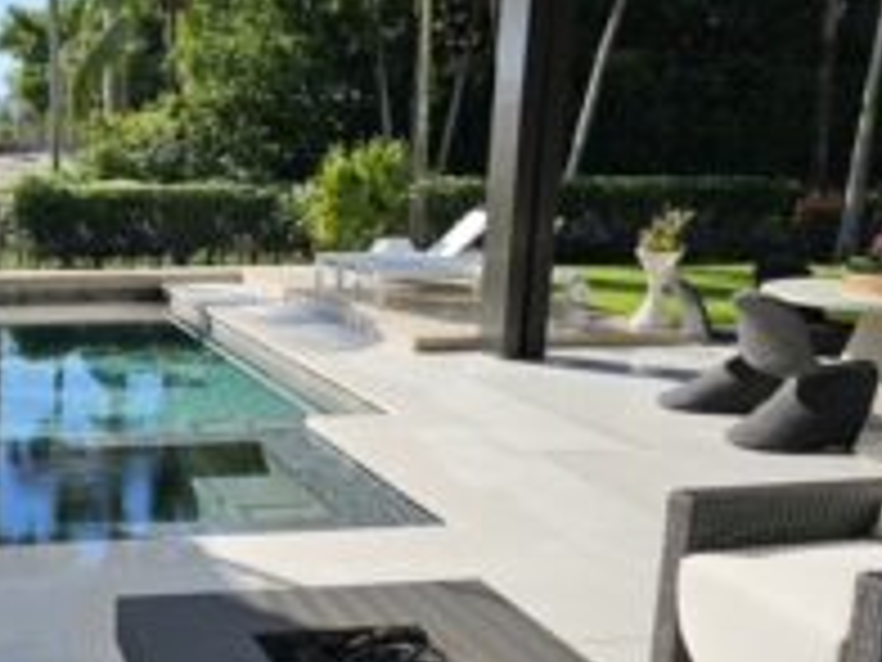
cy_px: 441
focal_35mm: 47
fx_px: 1198
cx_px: 86
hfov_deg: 37.7
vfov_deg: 30.6
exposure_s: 1/752
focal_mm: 6.3
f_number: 1.7
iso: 10
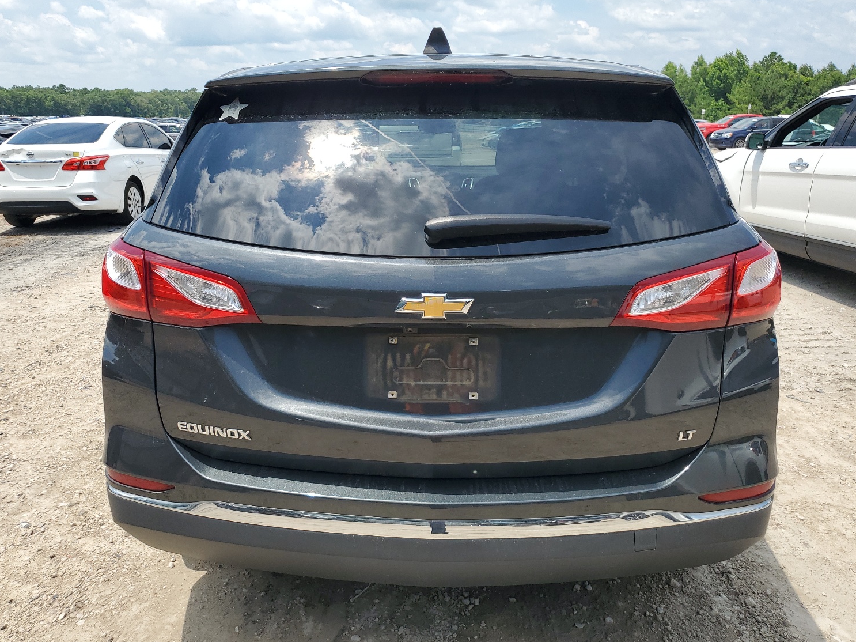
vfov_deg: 49.7
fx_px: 692
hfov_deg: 63.5
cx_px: 426
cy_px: 326
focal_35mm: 28
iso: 50
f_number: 1.5
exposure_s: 1/2500
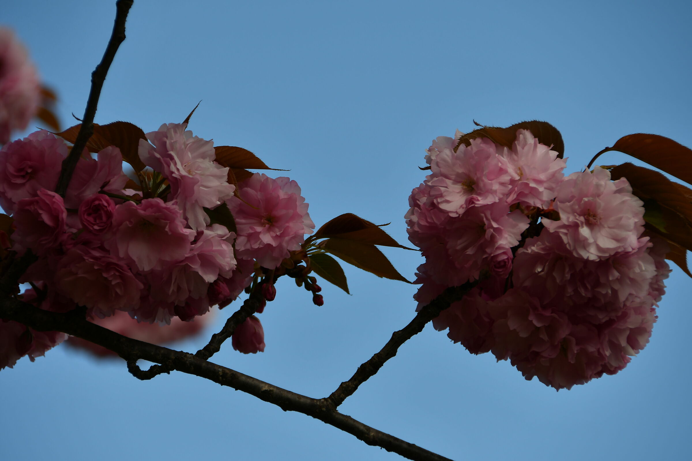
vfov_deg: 3.1
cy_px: 230
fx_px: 8649
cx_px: 346
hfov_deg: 4.6
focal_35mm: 450
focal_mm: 300
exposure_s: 1/500
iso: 100
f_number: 7.1
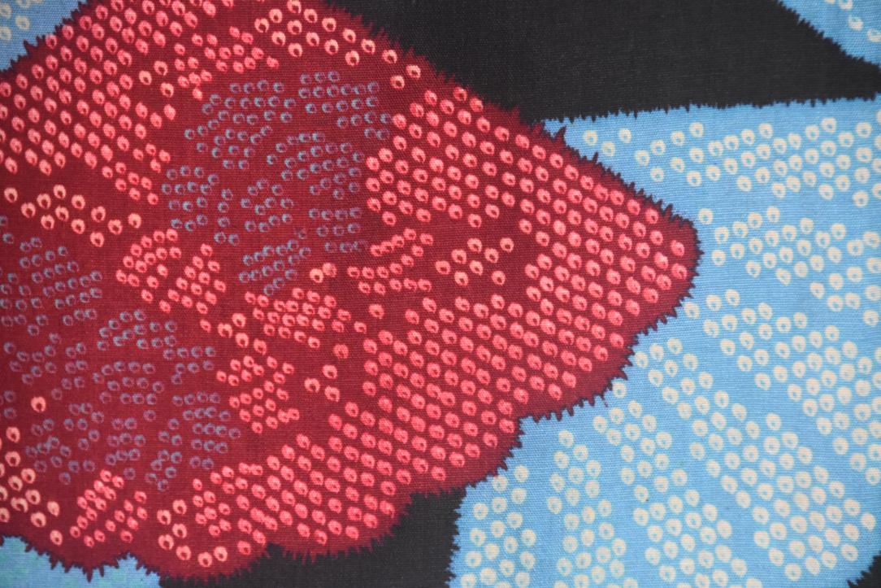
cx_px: 440
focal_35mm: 375
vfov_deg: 3.7
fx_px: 9178
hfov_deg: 5.5
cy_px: 294
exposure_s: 1/125
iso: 5000
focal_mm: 250
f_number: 6.3
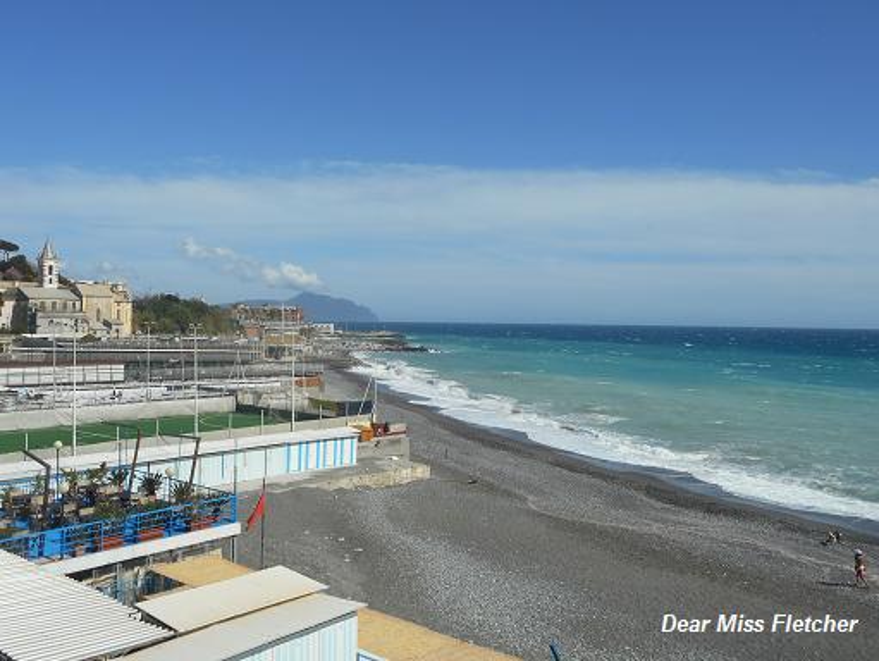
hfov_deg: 53.9
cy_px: 330
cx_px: 440
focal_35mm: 34
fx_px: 864
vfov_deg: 41.8
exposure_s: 1/1000
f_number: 4.2
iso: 80
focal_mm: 6
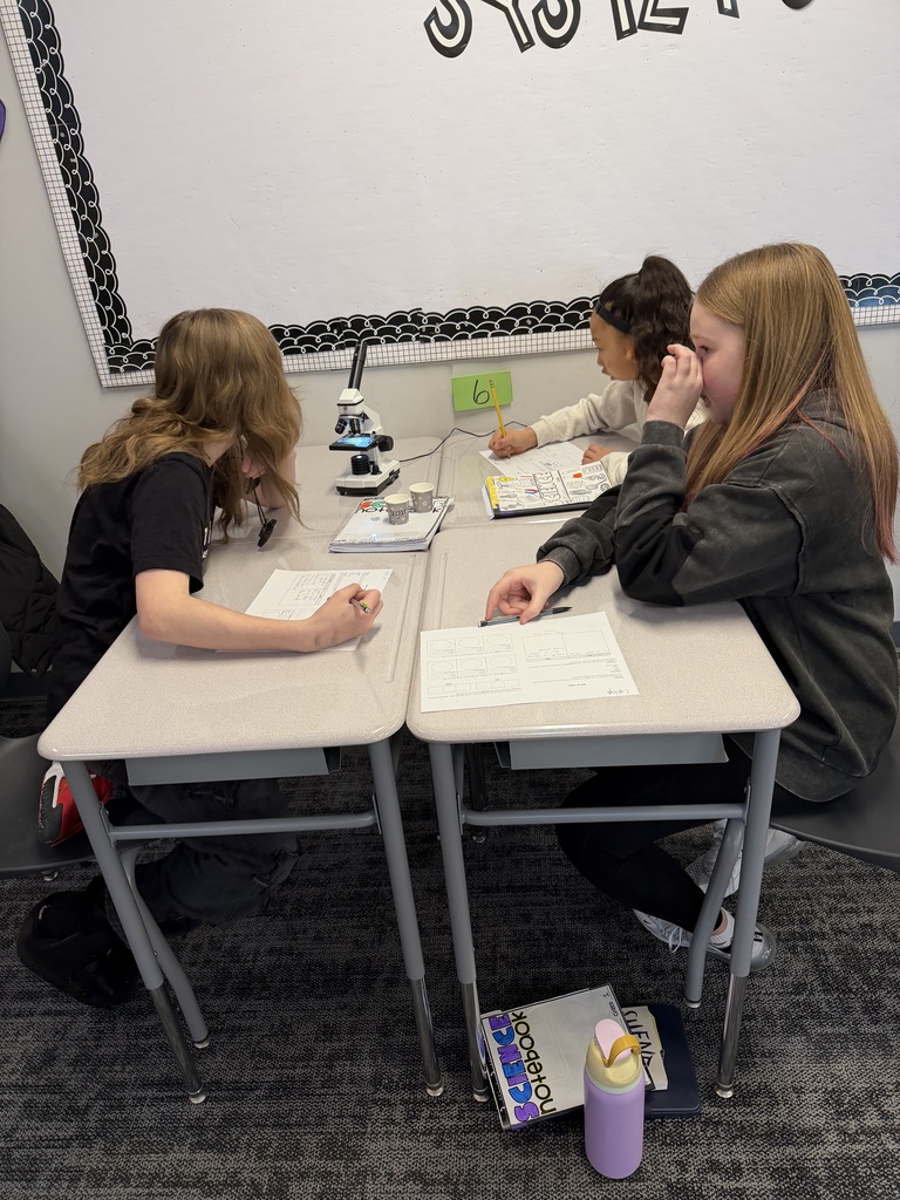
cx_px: 450
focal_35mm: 24
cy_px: 600
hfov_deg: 56.8
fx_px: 832
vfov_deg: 71.6
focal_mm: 6.76
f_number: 1.78
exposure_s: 1/120
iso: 200
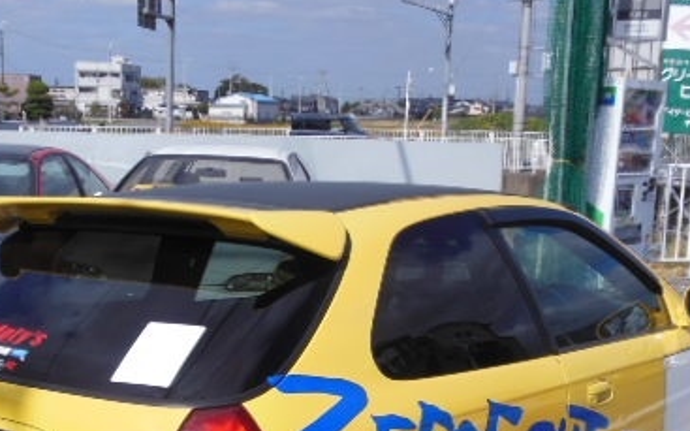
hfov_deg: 33.5
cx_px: 303
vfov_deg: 20.8
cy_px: 399
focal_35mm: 61
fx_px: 1147
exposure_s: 1/640
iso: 125
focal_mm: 6
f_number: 6.9
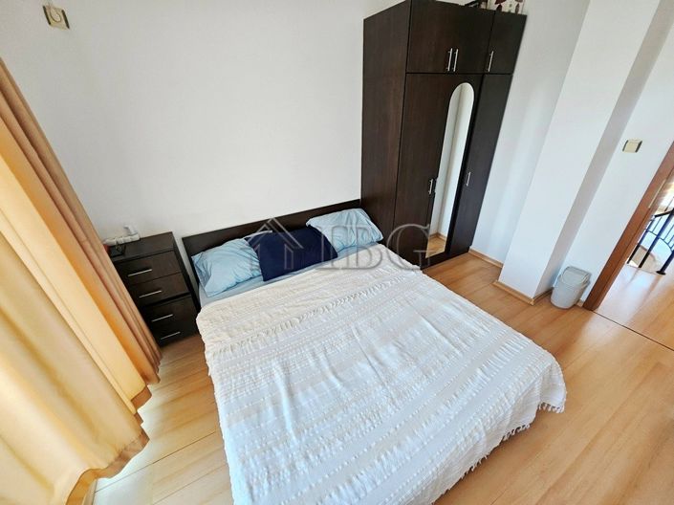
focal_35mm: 13
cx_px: 337
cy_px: 252
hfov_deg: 106.2
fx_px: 253
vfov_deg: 89.9
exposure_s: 1/50
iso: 50
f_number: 2.2
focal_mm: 1.7
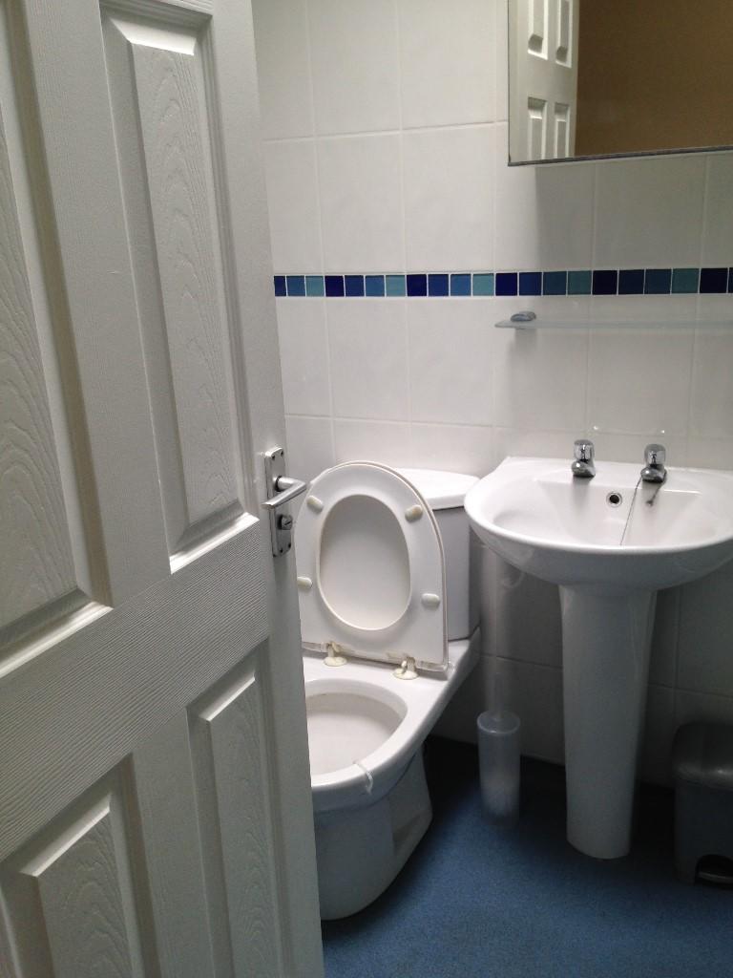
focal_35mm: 33
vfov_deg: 55.4
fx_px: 932
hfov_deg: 42.9
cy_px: 489
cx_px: 366
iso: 64
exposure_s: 1/60
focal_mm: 4.12
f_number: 2.4
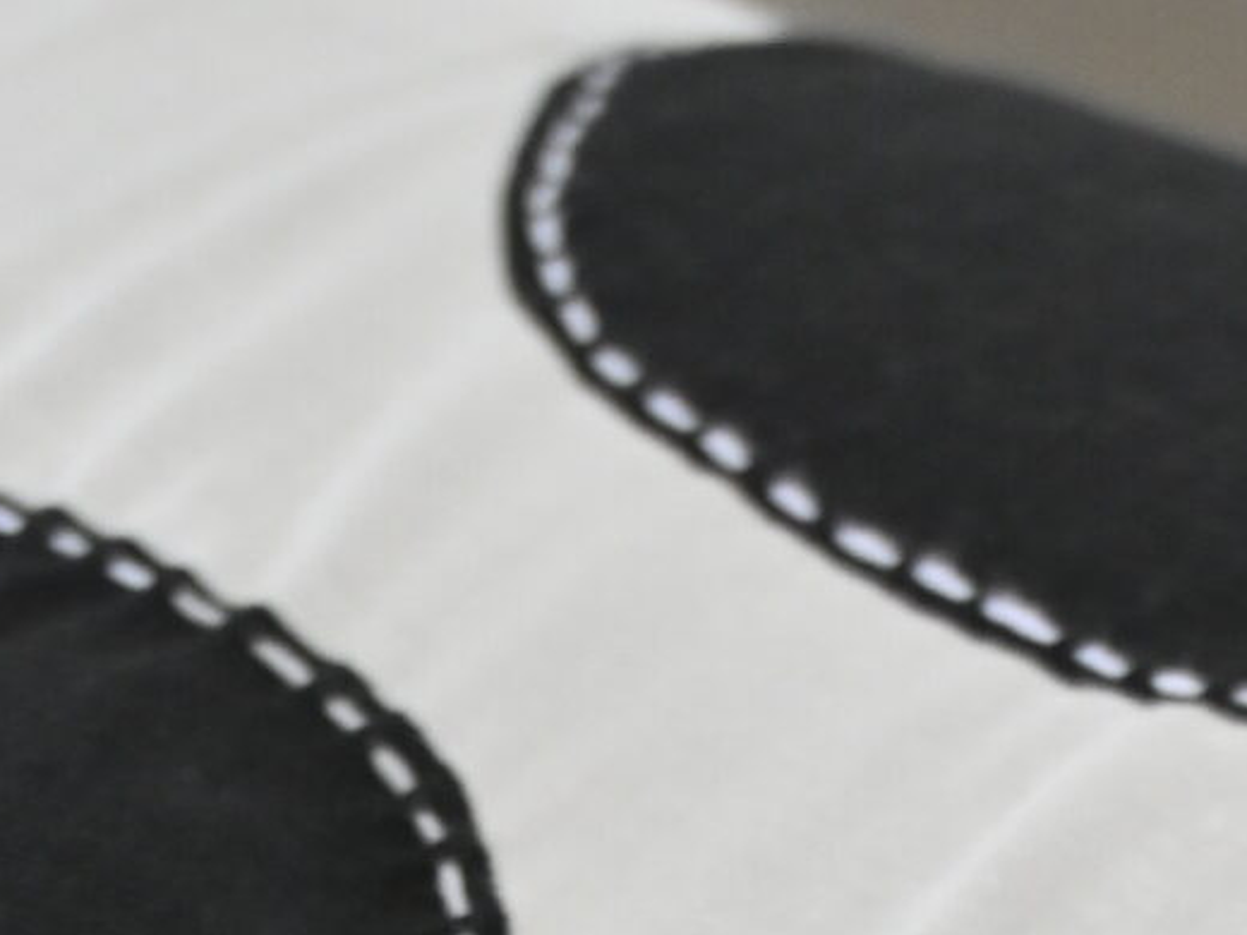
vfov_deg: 7.2
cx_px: 1164
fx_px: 6389
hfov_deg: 11.1
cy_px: 3028
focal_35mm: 177
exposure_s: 1/80
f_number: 4.2
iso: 500
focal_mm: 25
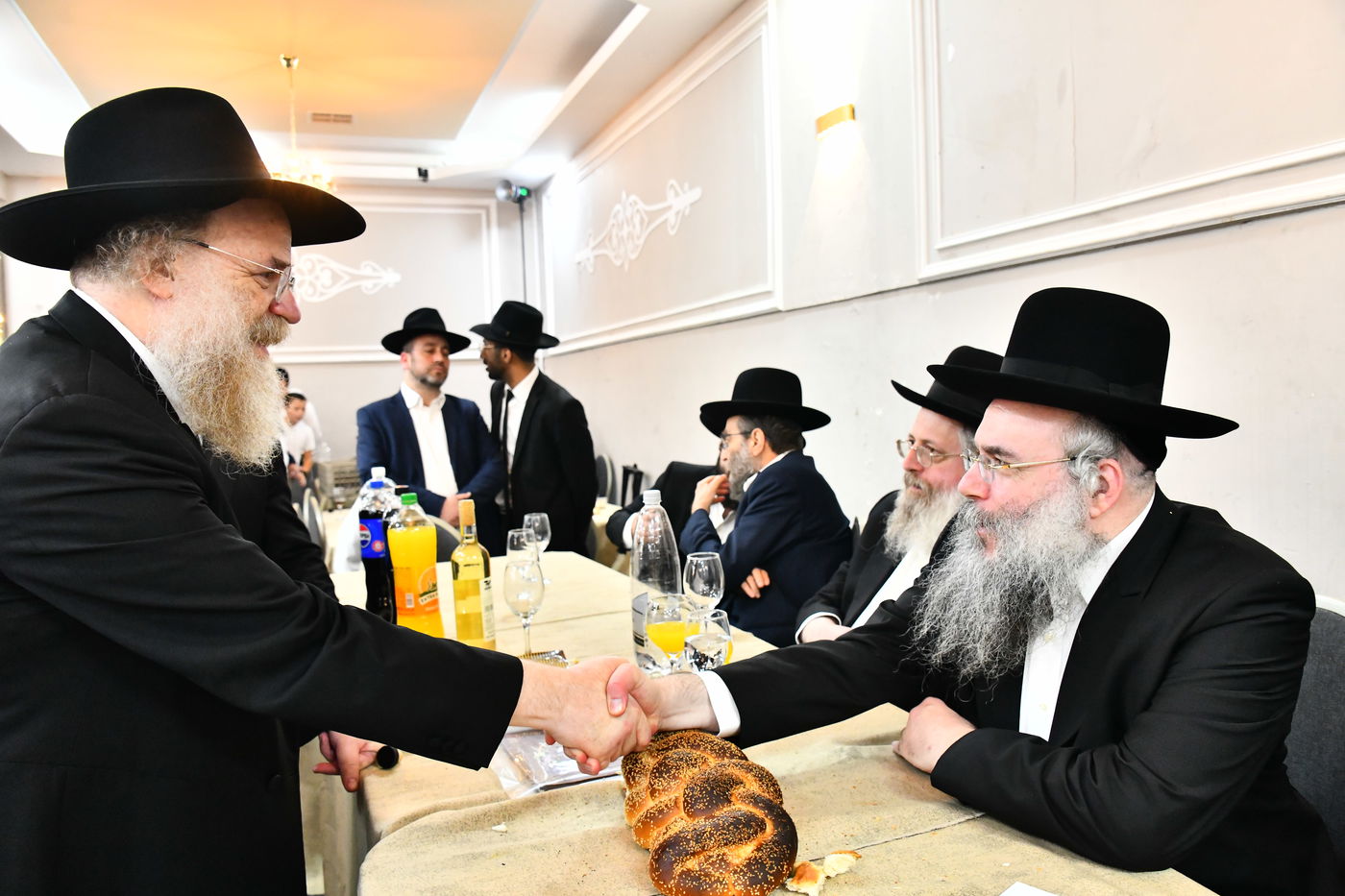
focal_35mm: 28
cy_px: 448
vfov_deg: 46.4
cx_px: 672
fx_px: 1046
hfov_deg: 65.5
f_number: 5.6
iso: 4000
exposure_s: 1/100
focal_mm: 28
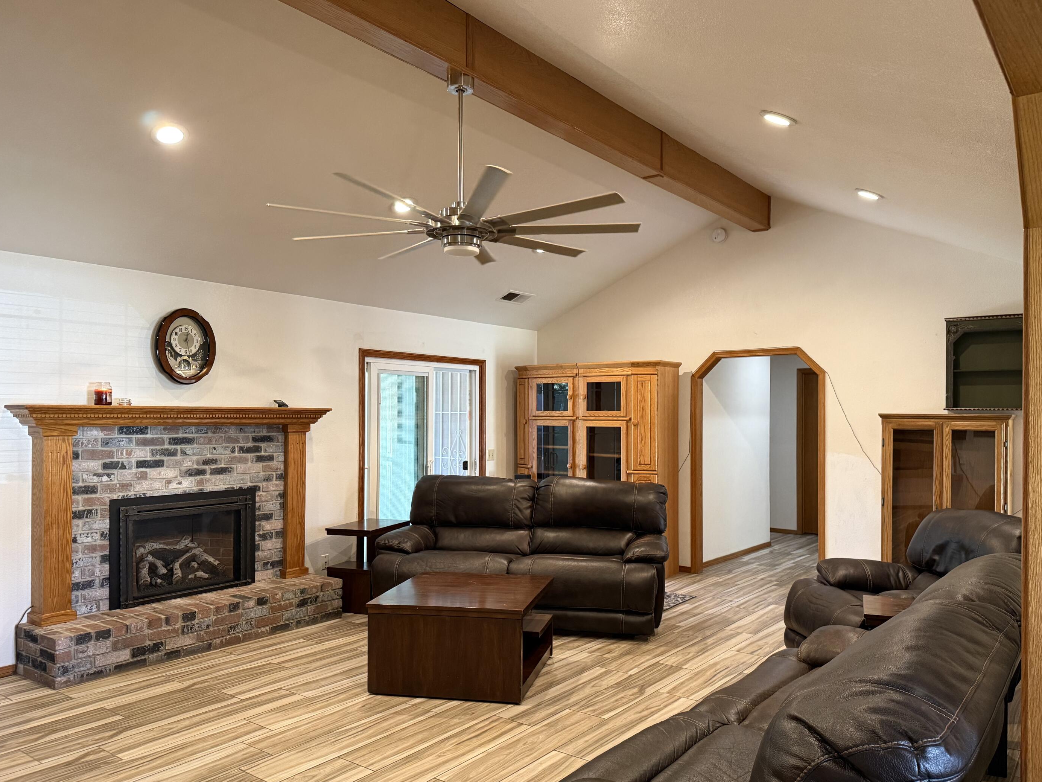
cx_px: 548
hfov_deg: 67.3
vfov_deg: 53.1
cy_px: 405
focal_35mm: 26
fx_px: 783
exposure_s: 1/60
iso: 320
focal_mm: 6.76
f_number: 1.78
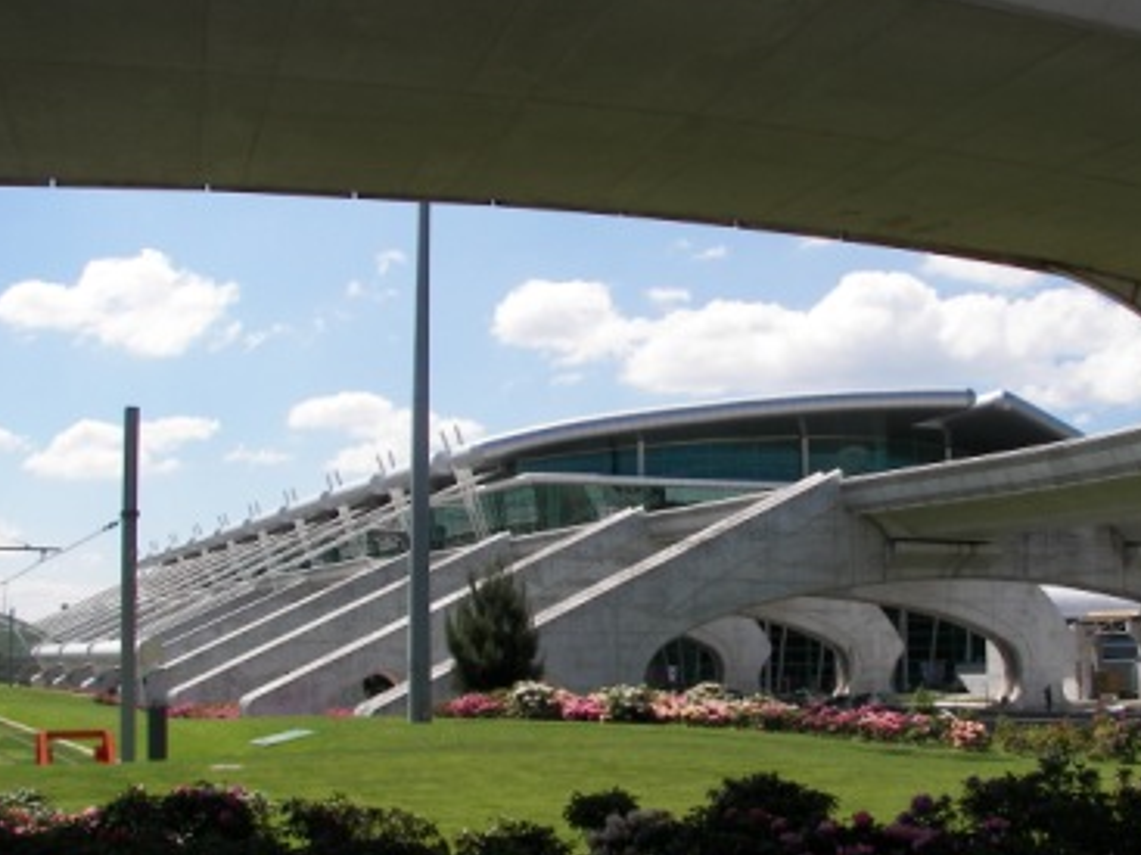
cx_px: 687
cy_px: 485
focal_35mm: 44
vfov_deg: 32.8
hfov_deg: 42.7
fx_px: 1450
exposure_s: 1/640
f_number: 4
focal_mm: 6
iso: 50
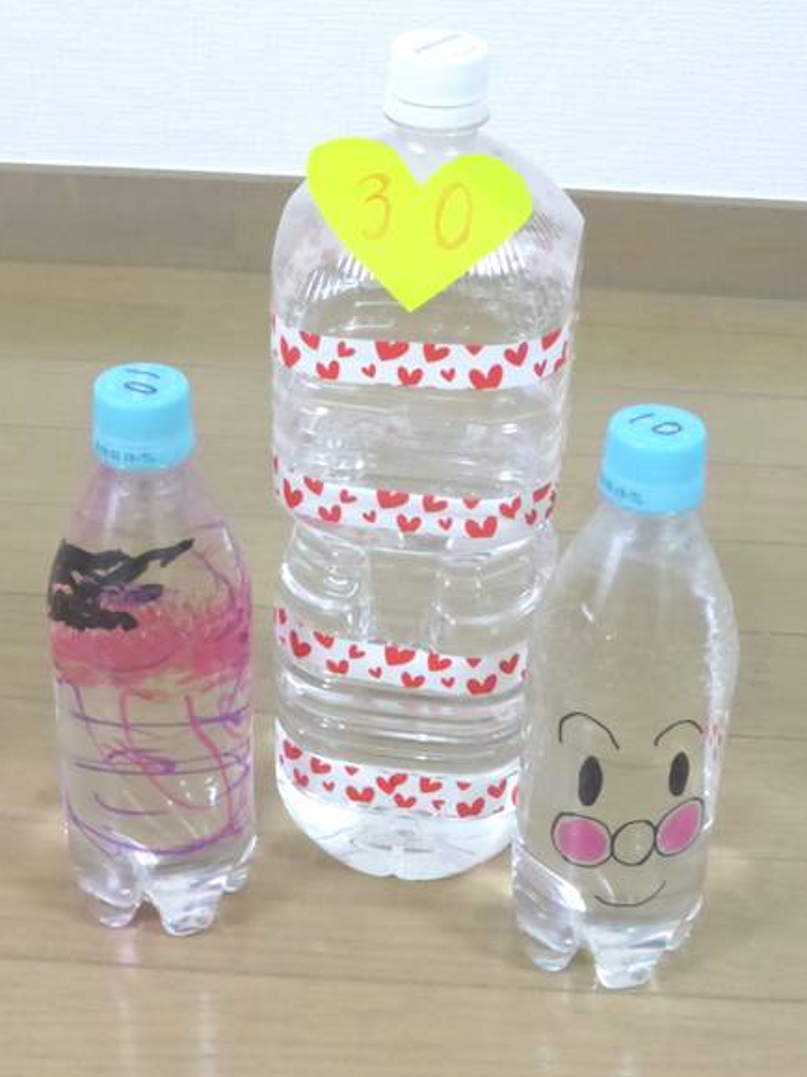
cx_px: 383
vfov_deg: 30.7
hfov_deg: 23.3
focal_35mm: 63
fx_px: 1959
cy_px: 538
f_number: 4.6
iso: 800
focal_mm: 9.7
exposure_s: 1/20
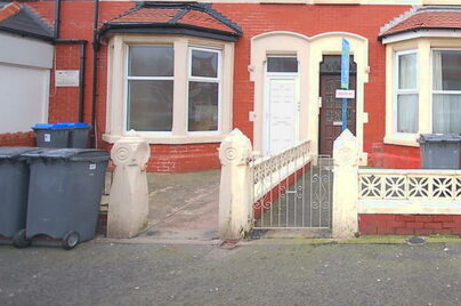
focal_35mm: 26
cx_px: 382
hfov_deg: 62.3
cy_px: 94
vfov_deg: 48.3
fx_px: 332
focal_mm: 10
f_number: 4
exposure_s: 1/200
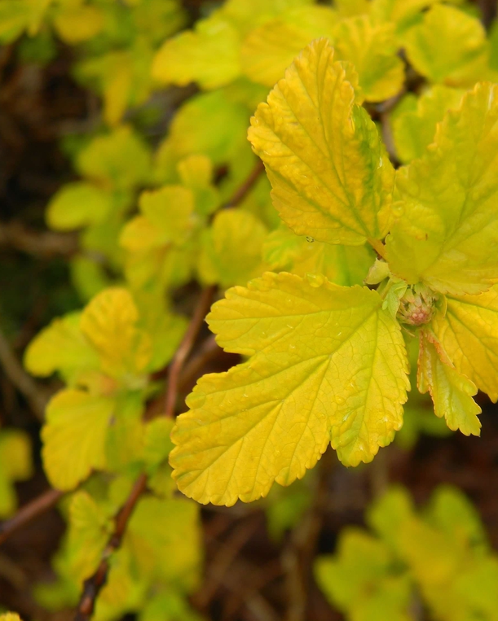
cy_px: 309
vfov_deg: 34.1
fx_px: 1013
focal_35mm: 55
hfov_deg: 27.3
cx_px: 370
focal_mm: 10.1
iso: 80
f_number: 4.1
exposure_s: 1/169
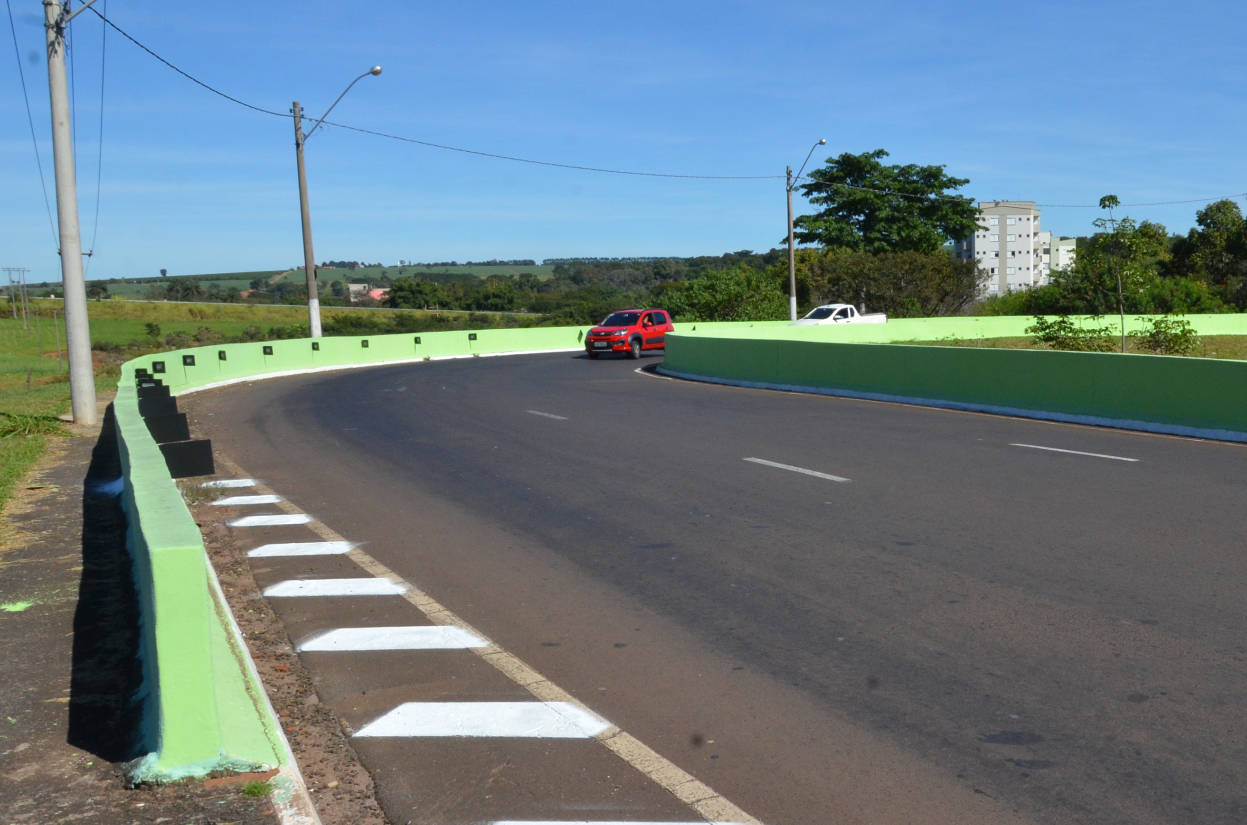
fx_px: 1313
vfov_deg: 34.7
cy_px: 526
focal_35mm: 38
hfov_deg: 49.5
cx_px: 877
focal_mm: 18
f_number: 13
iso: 800
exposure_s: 1/640
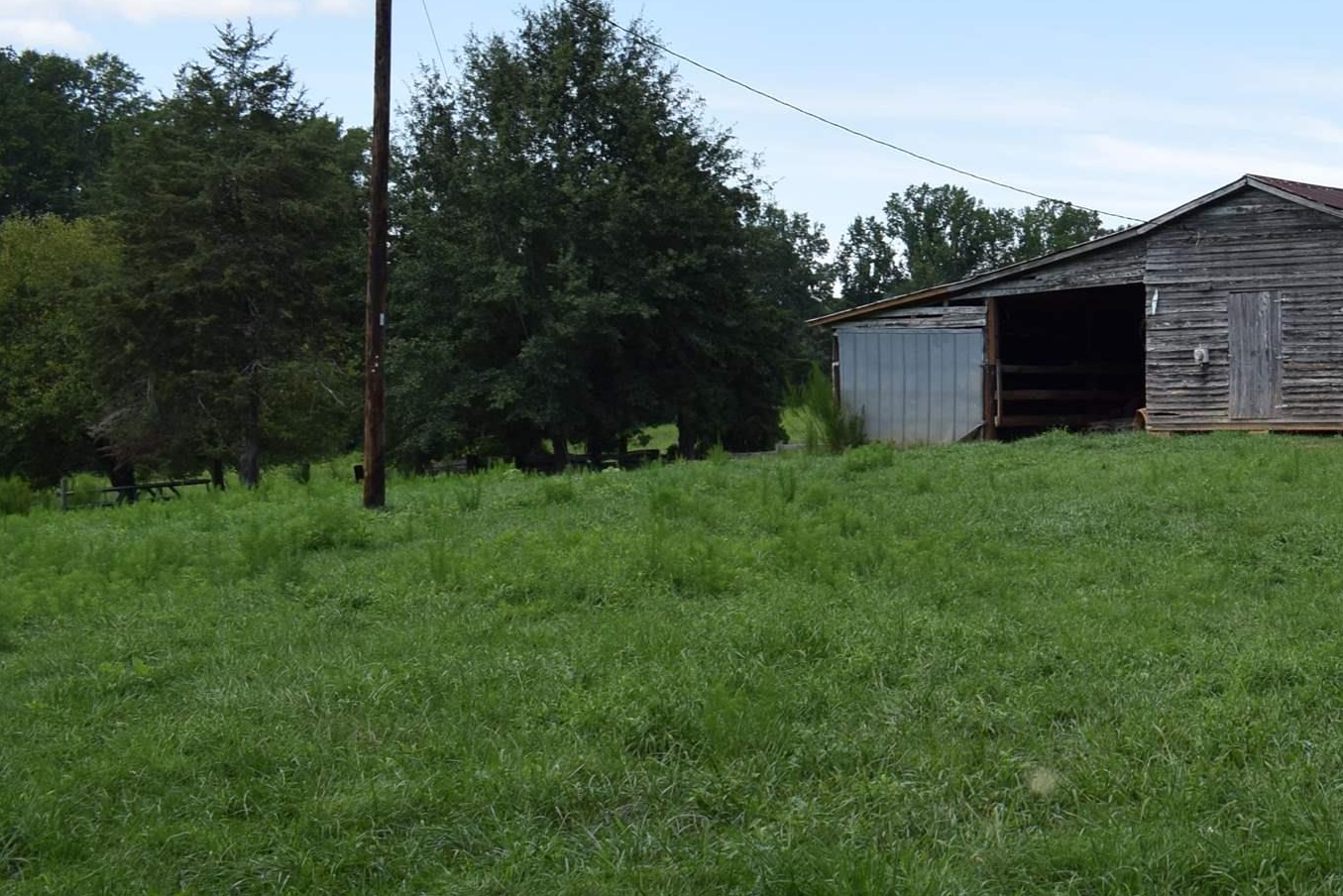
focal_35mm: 68
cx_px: 1426
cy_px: 423
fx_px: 2537
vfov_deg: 20.0
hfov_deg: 27.5
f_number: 7.1
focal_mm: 20
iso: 100
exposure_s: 1/200
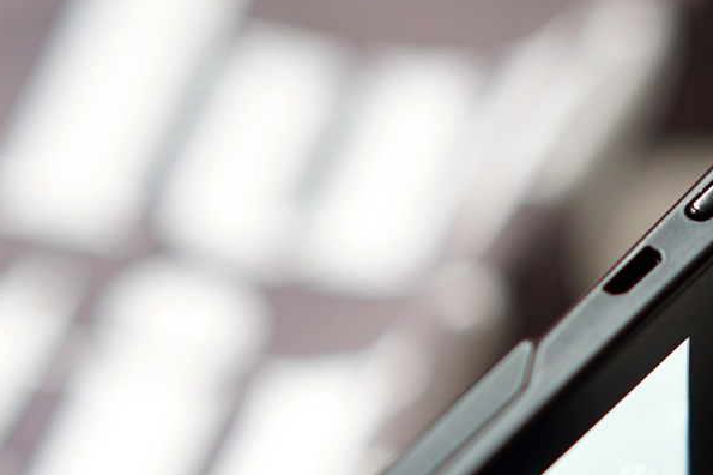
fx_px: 3662
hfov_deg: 11.1
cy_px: 501
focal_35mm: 185
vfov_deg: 7.4
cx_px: 636
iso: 320
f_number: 2
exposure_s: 1/60
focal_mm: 55
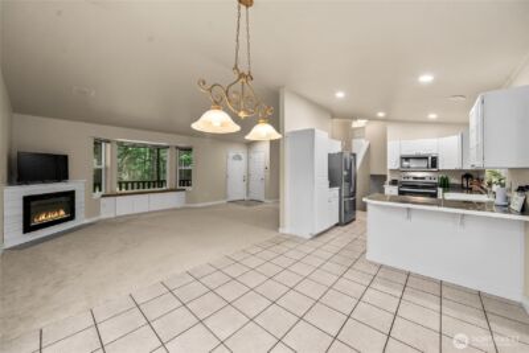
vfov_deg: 90.1
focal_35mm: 12
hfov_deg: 112.6
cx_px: 264
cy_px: 176
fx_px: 176
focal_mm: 12
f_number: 7.1
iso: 320
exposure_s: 1/60
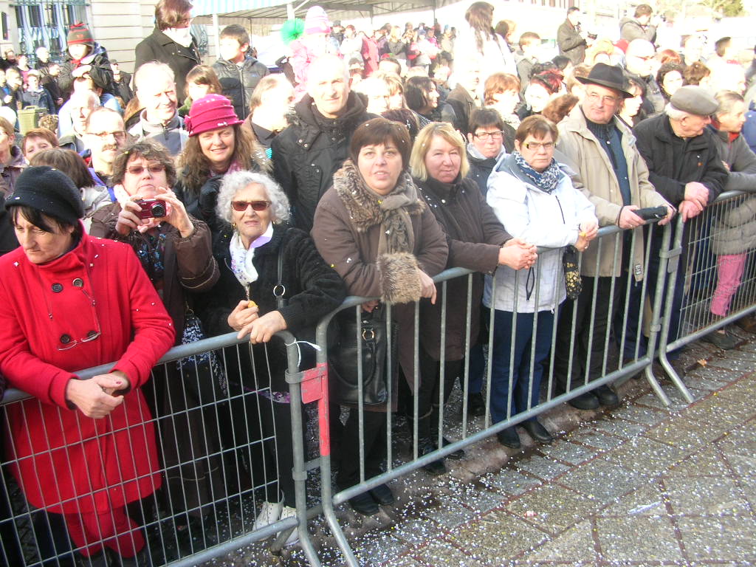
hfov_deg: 52.6
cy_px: 284
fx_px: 764
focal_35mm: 35
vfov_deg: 40.7
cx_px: 378
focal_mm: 5.8
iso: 50
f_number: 2.8
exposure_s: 1/73.3
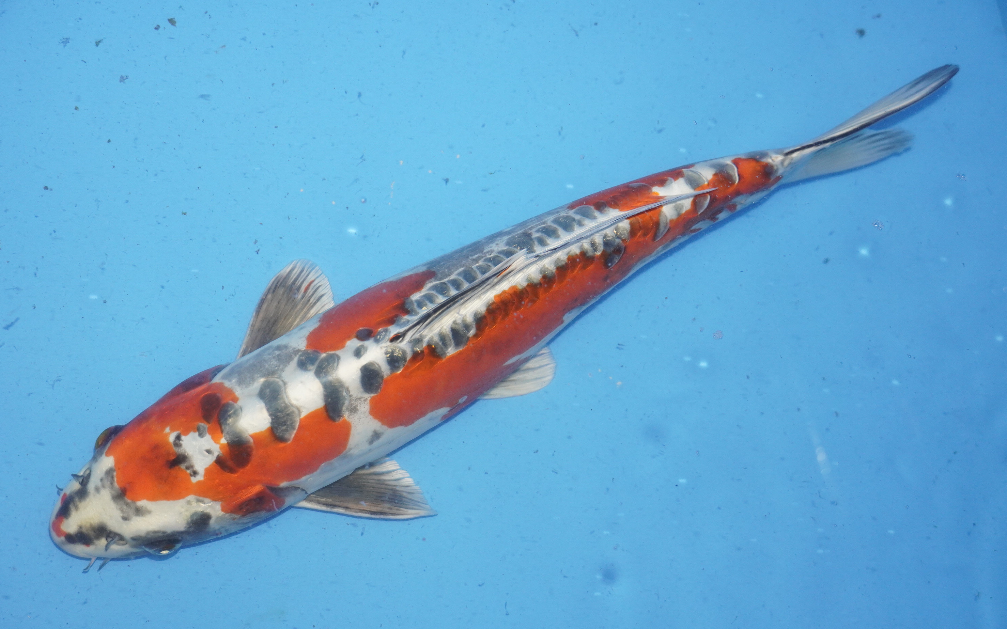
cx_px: 499
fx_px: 1578
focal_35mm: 58
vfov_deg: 22.5
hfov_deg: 35.4
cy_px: 331
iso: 1250
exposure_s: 1/160
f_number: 4.5
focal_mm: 37
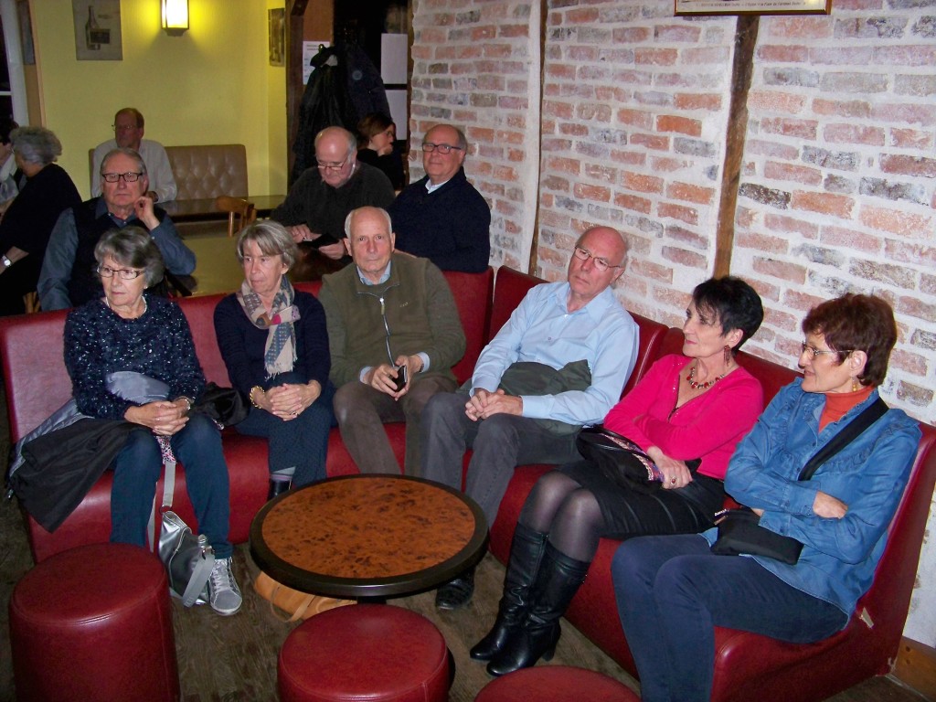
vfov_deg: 42.9
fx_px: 892
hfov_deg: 55.4
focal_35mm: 33
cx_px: 468
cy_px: 351
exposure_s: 1/30
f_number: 2.8
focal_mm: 5.85
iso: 200
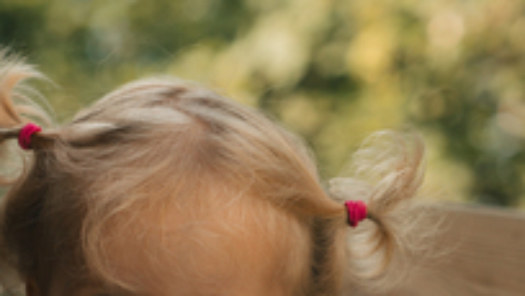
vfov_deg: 4.2
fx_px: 3956
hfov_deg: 7.6
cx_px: 194
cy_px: 680
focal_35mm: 284
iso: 100
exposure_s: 1/500
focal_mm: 85
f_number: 5
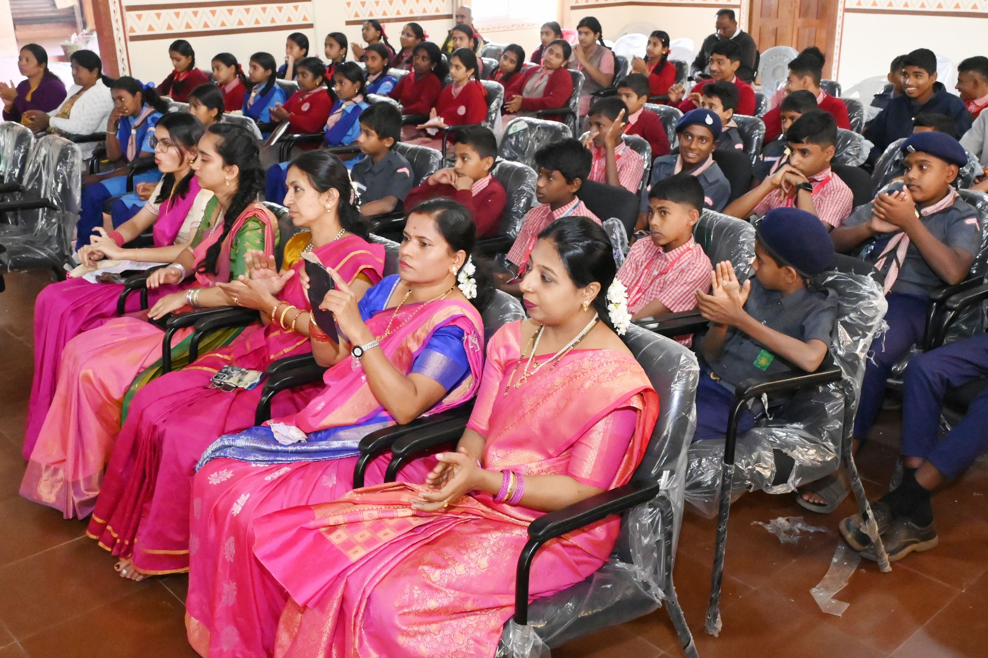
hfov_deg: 53.1
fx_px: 988
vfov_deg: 36.9
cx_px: 494
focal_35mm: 36
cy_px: 329
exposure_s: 1/125
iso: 12800
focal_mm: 24
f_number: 7.1
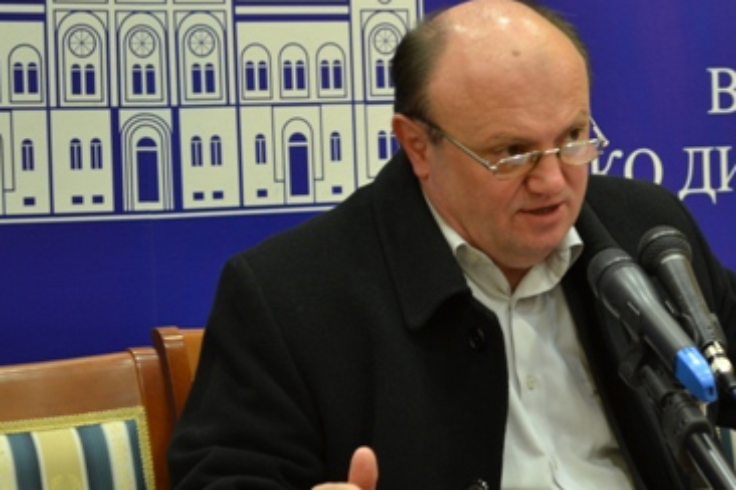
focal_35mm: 126
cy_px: 302
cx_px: 609
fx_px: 2576
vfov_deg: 10.9
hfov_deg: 16.1
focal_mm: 48
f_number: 5.3
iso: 450
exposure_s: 1/15
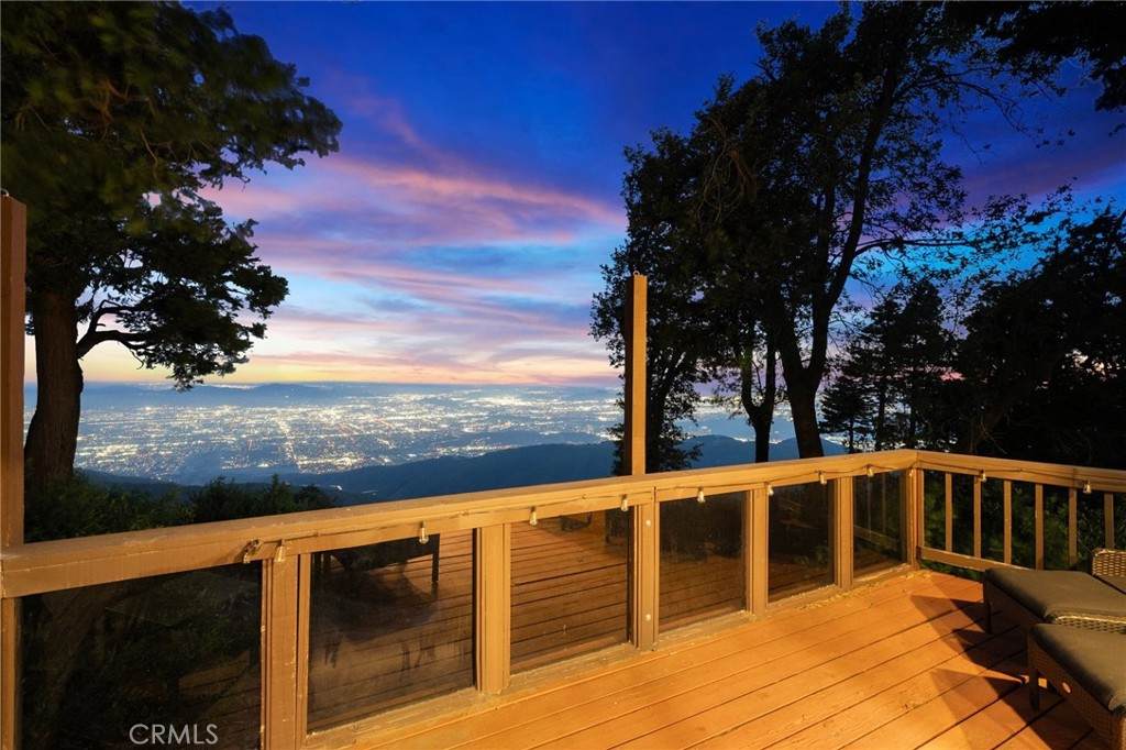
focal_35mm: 15
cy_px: 375
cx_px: 563
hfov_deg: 100.4
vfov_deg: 77.3
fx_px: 469
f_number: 8
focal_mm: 15
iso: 640
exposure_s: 3.2
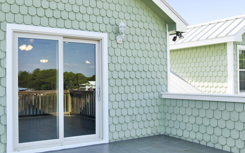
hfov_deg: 51.1
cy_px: 77
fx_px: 247
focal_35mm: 37
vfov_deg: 34.4
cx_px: 69
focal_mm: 19
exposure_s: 1/160
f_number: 11
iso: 200
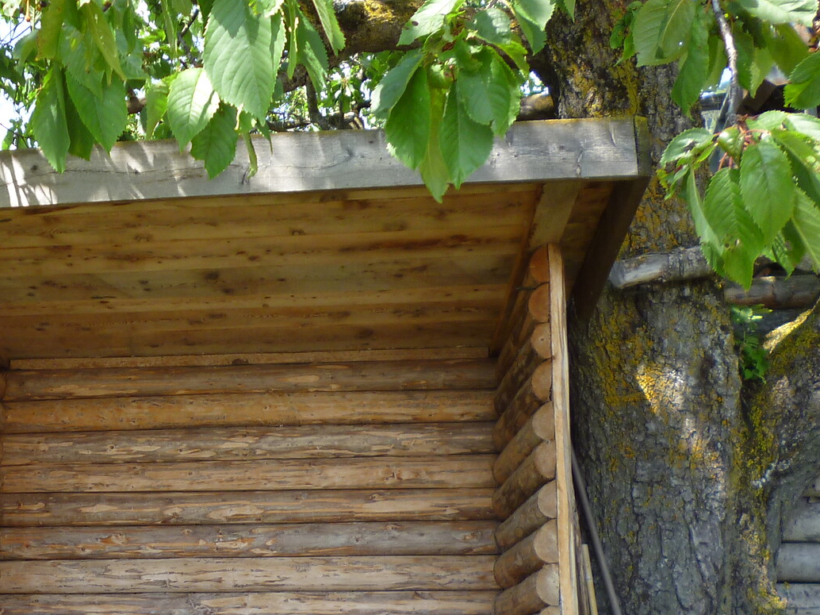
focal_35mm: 52
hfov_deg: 35.2
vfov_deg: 27.8
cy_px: 421
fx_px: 1232
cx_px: 122
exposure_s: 1/160
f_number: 3.1
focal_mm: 5
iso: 100
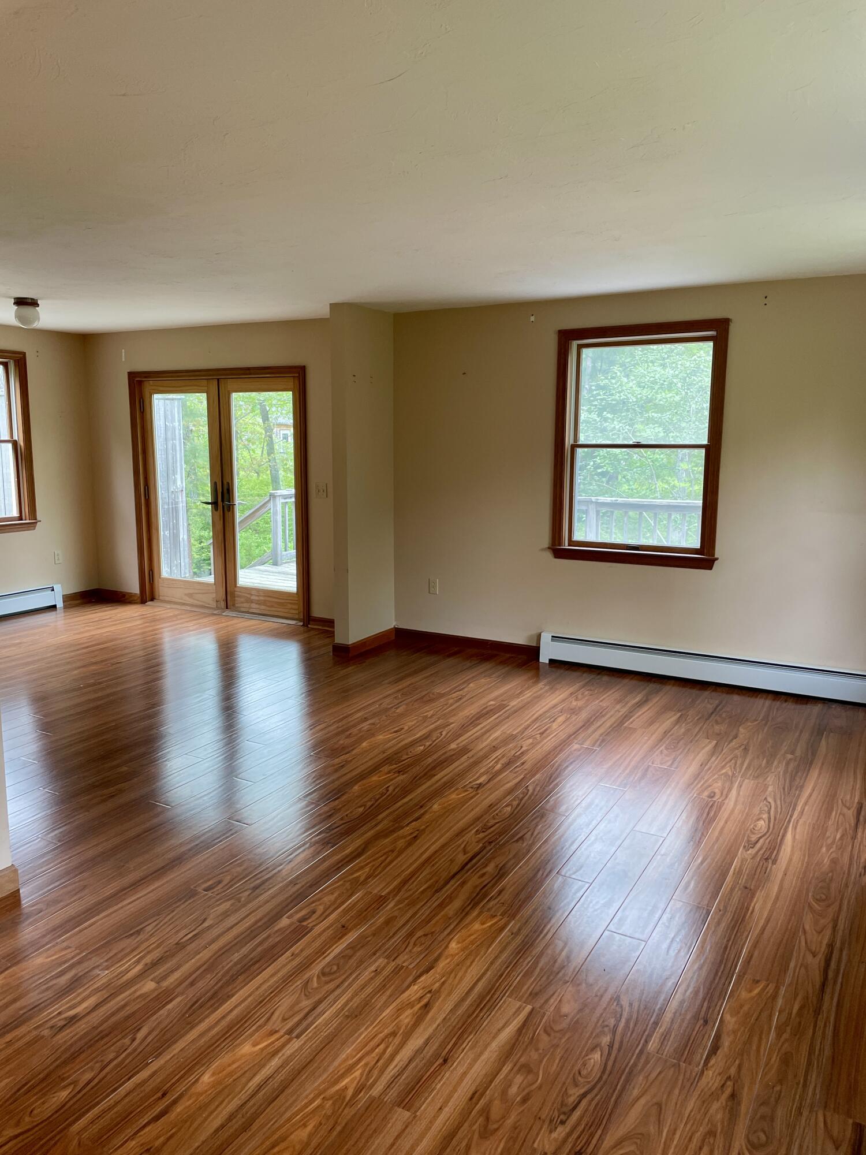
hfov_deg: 53.1
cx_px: 433
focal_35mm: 26
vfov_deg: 67.3
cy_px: 578
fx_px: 867
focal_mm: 4.2
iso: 64
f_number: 1.6
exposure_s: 1/60
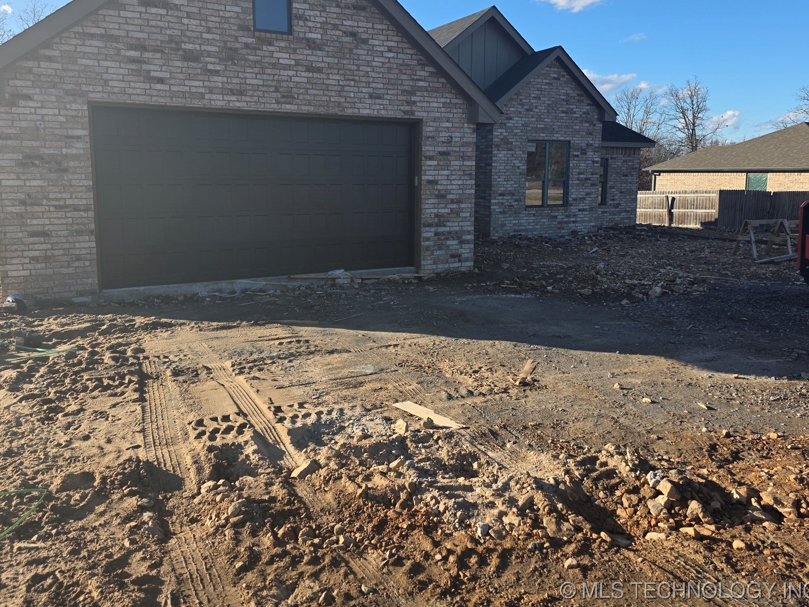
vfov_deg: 49.4
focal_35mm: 28
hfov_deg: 63.4
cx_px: 383
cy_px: 243
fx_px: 654
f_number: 1.7
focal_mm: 6.3
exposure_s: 1/3390
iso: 80
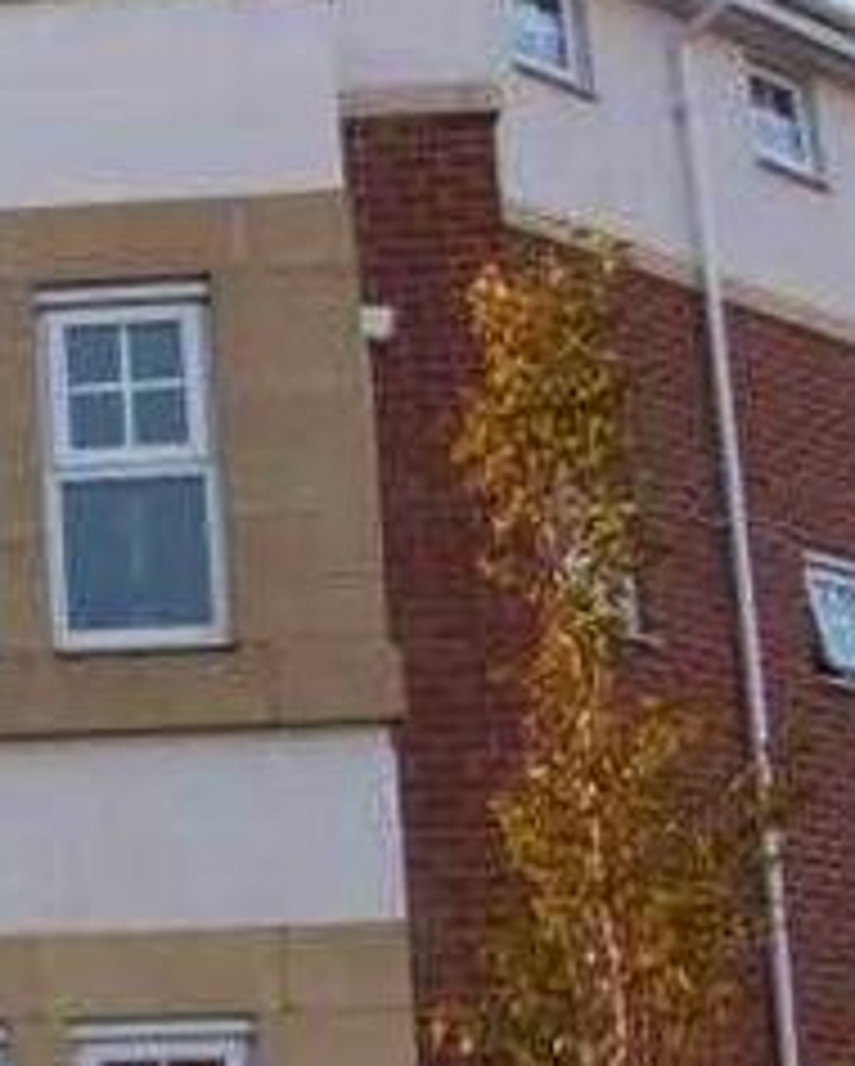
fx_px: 3096
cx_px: -459
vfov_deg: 19.5
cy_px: 443
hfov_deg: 14.6
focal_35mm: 98
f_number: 2.8
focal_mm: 5.7
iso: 64
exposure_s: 1/181
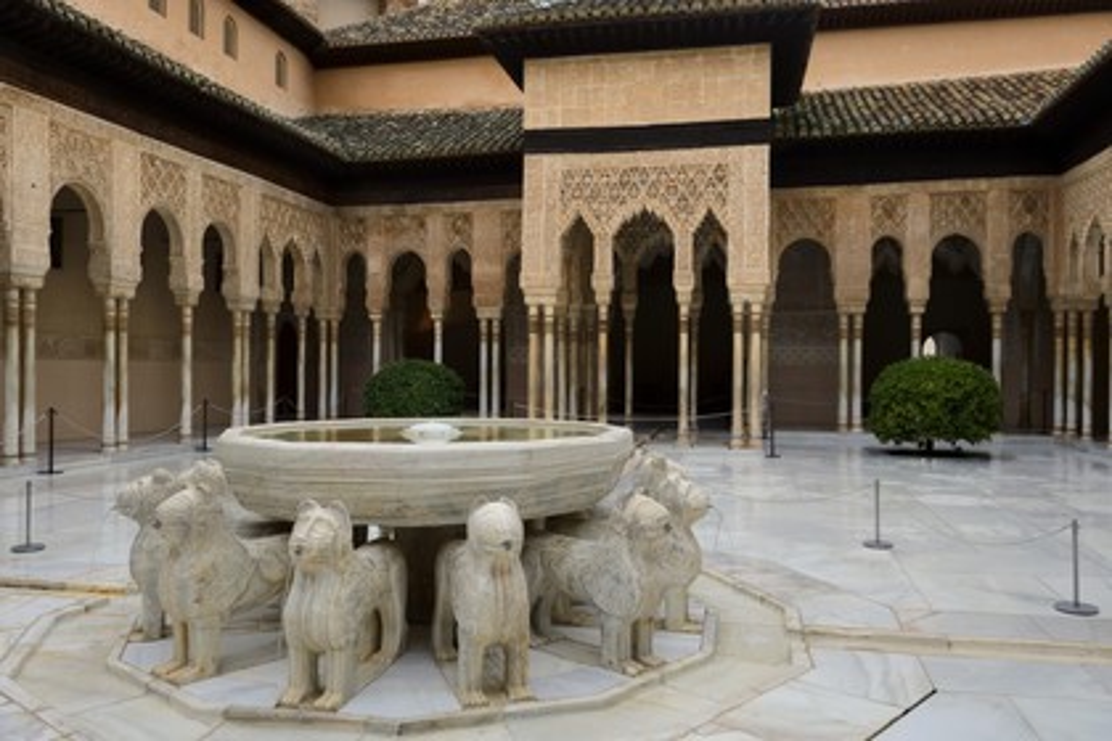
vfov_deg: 42.3
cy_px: 370
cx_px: 556
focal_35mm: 31
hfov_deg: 60.3
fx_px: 957
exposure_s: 1/100
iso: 400
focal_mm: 31
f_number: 5.6
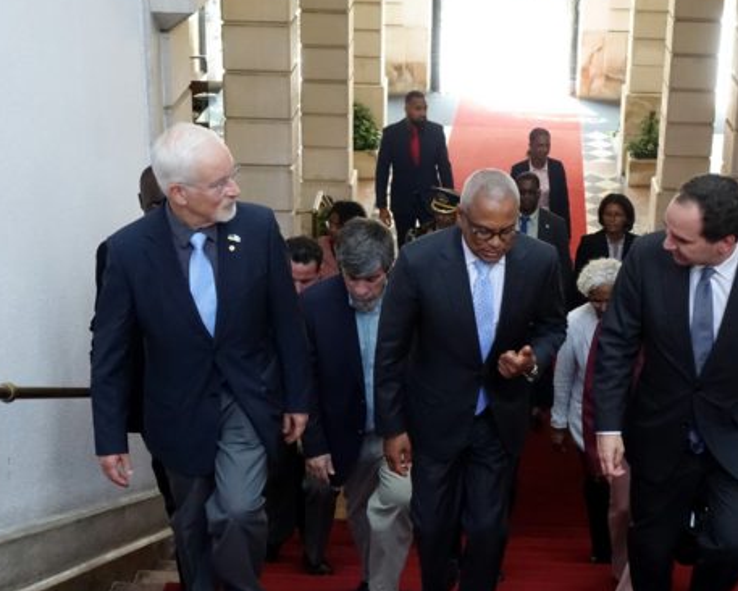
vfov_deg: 22.5
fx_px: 1486
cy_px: 312
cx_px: 460
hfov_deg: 27.8
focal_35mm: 68
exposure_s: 1/200
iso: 2000
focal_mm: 16.76
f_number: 4
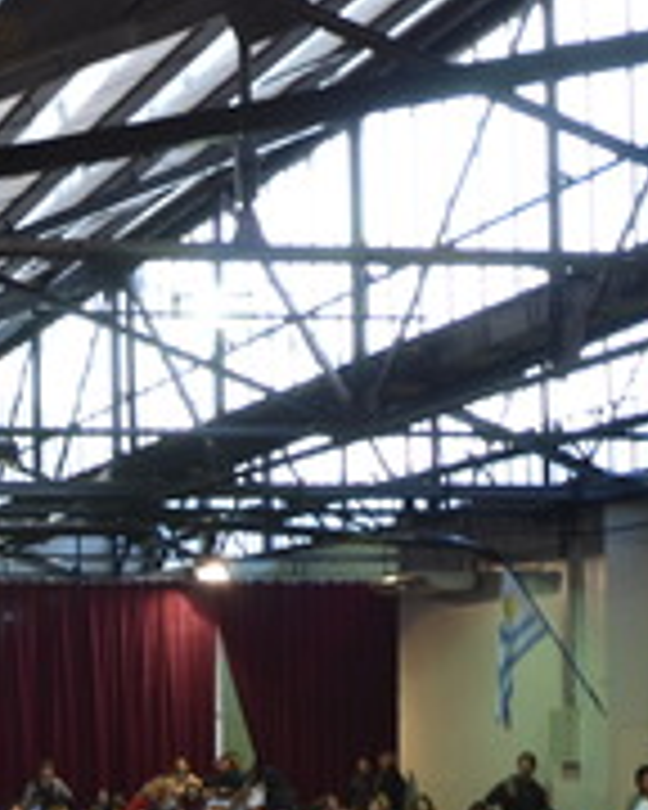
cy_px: 716
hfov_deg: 14.9
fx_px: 2158
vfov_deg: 20.9
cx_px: -518
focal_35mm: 90
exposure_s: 1/13
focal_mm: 18
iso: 100
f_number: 3.5
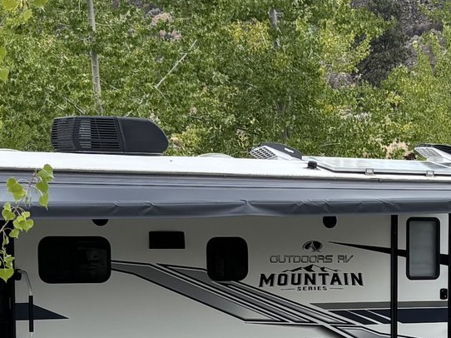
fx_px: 1563
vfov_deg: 12.2
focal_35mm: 120
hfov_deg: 15.9
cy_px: 358
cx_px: 508
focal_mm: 5.96
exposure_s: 1/400
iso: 50
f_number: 1.6
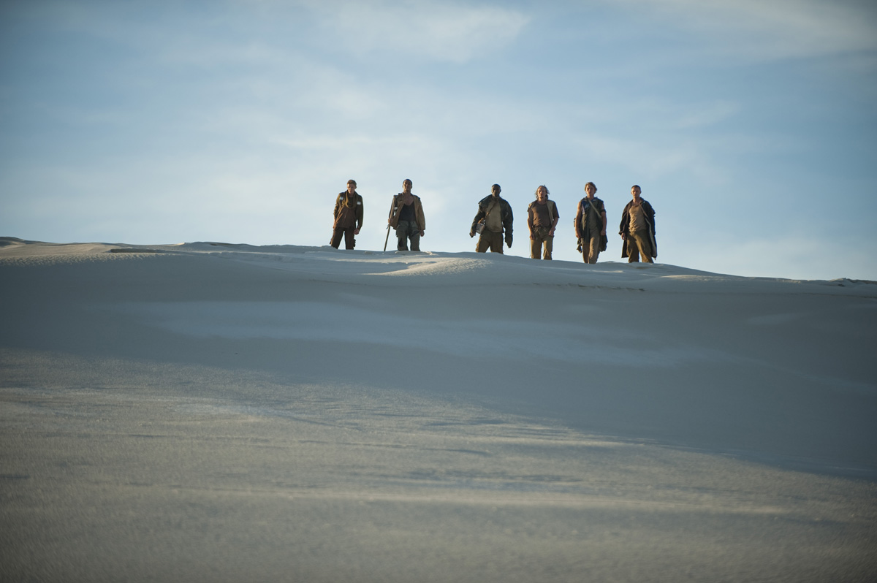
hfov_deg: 10.3
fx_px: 4868
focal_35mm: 200
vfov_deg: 6.9
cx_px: 438
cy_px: 292
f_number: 2.8
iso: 200
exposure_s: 1/1600
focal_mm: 200
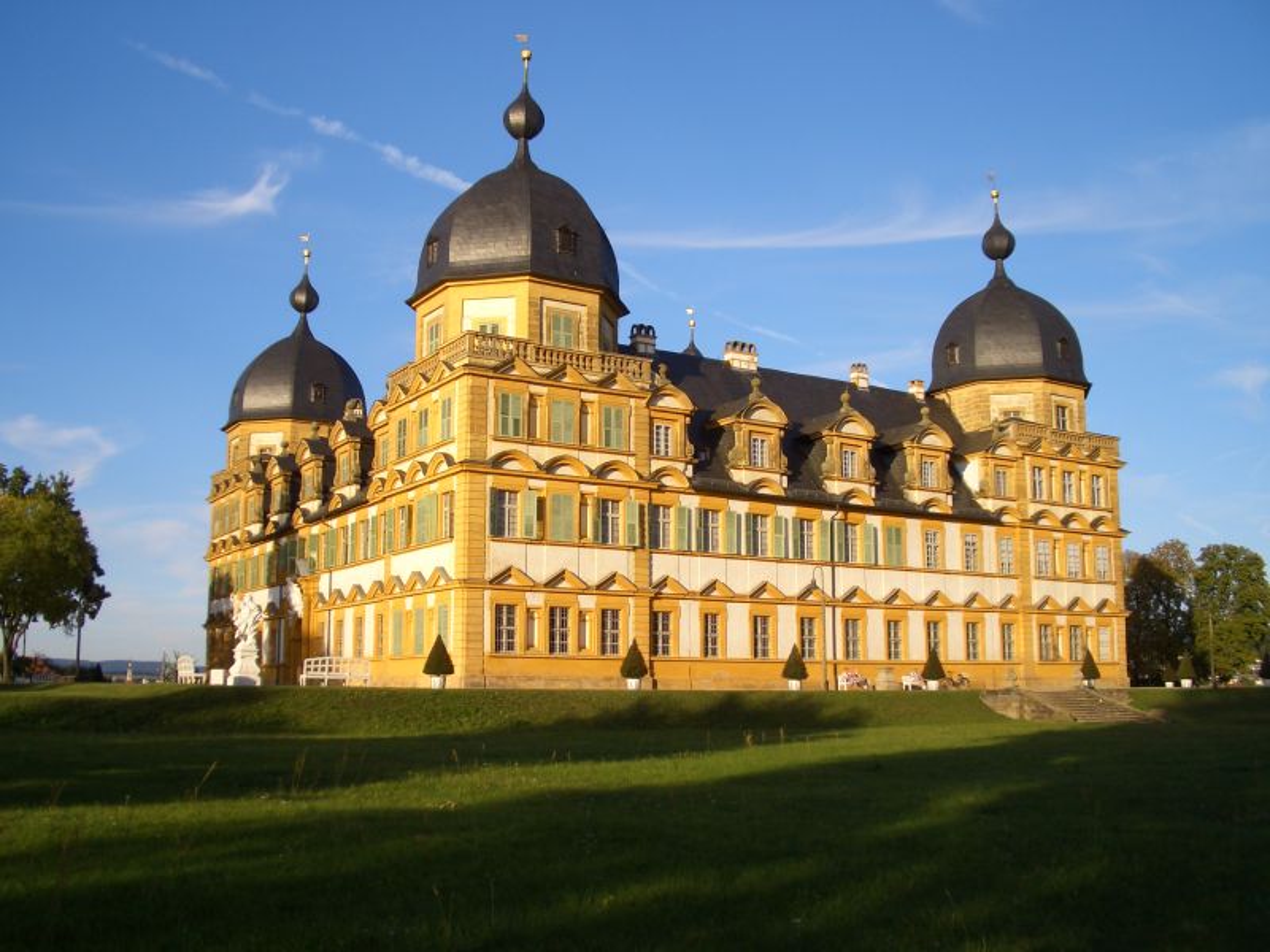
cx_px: 635
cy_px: 476
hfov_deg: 52.6
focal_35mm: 35
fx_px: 1284
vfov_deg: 40.7
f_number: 4.3
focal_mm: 5.8
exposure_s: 1/320
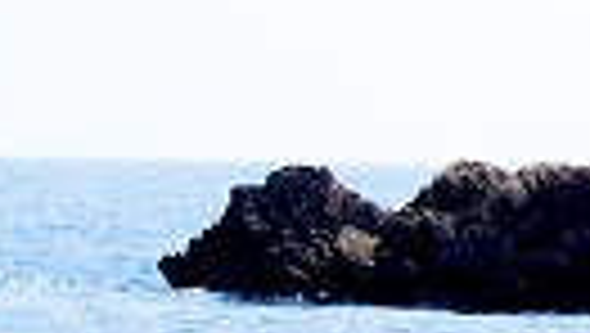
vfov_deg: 0.9
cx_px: 1759
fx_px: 20609
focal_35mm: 1316
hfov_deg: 1.6
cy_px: -155
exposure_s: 1/8000
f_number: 4.5
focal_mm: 110
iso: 1100
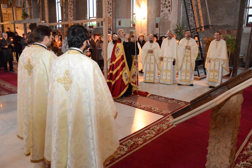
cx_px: 126
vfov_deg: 46.4
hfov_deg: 65.5
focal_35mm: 28
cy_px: 82
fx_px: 196
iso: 6400
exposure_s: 1/40
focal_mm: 18
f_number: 3.5
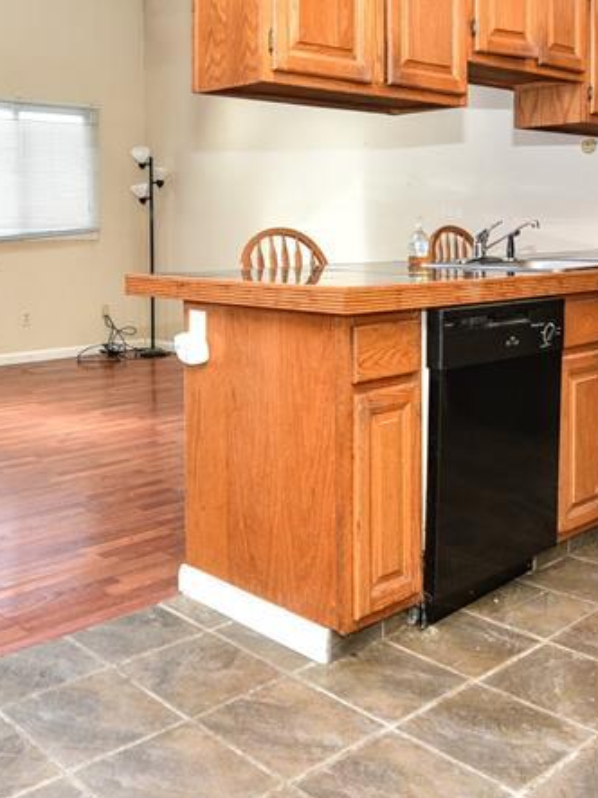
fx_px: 922
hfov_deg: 35.7
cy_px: 239
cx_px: 220
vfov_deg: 45.8
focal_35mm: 40
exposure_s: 1/90
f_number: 4.8
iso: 800
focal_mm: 18
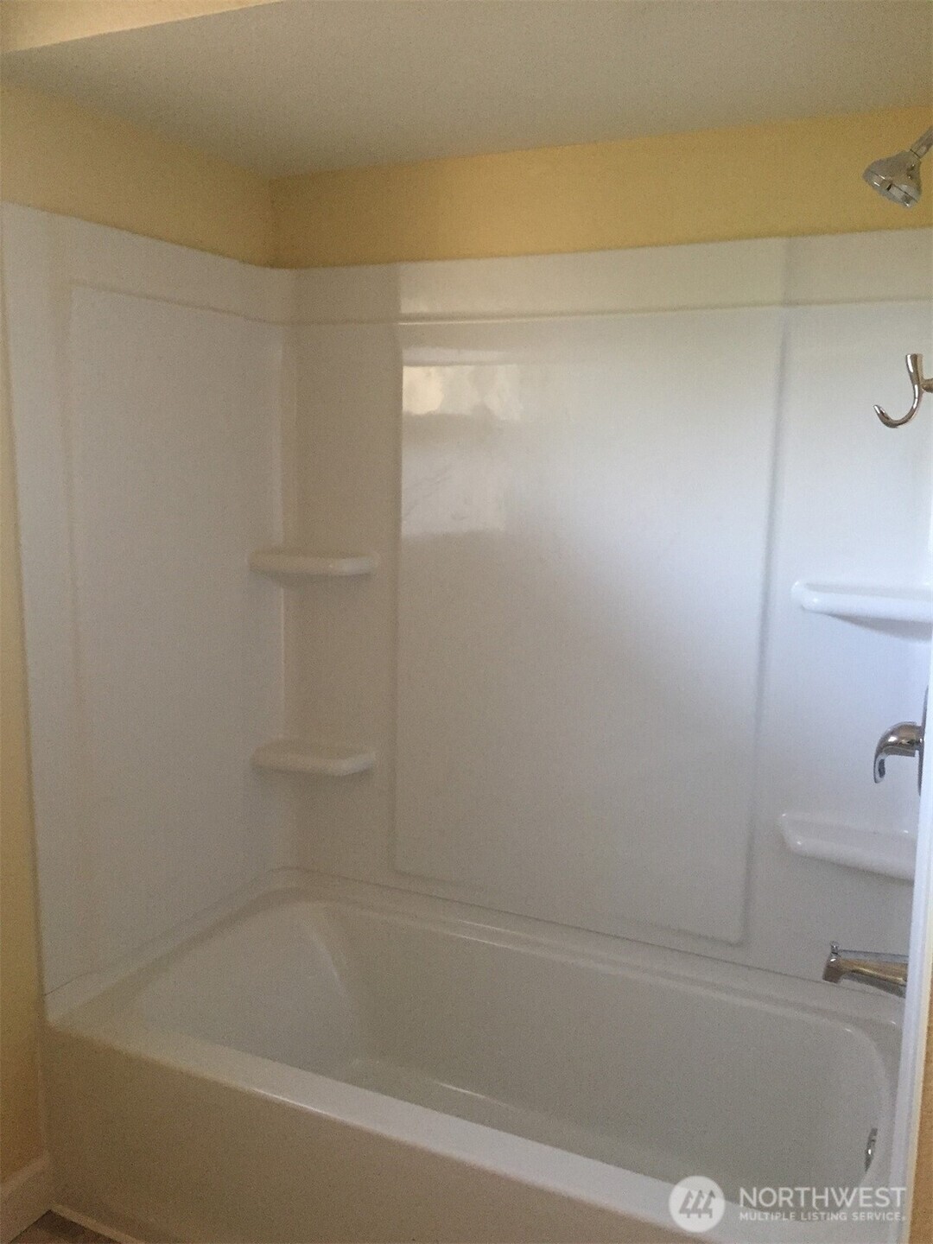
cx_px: 466
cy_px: 622
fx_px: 1042
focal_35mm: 29
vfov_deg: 61.7
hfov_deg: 48.2
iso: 160
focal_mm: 4.15
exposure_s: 1/30
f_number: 2.2
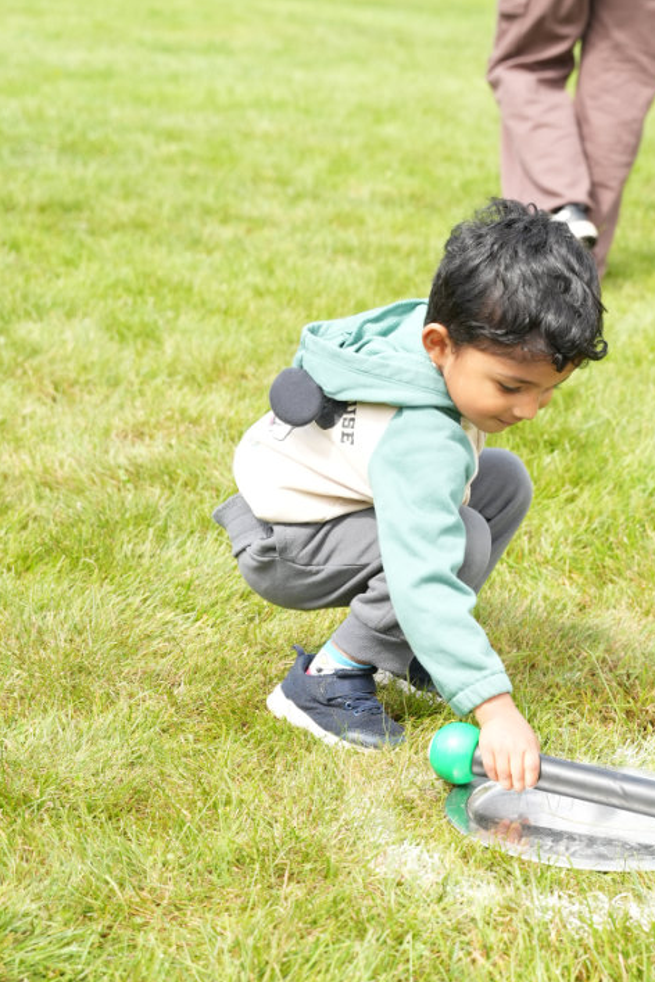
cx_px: 616
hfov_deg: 14.6
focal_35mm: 93
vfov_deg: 21.9
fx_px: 2531
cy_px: 639
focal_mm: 42.8
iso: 400
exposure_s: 1/800
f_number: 4
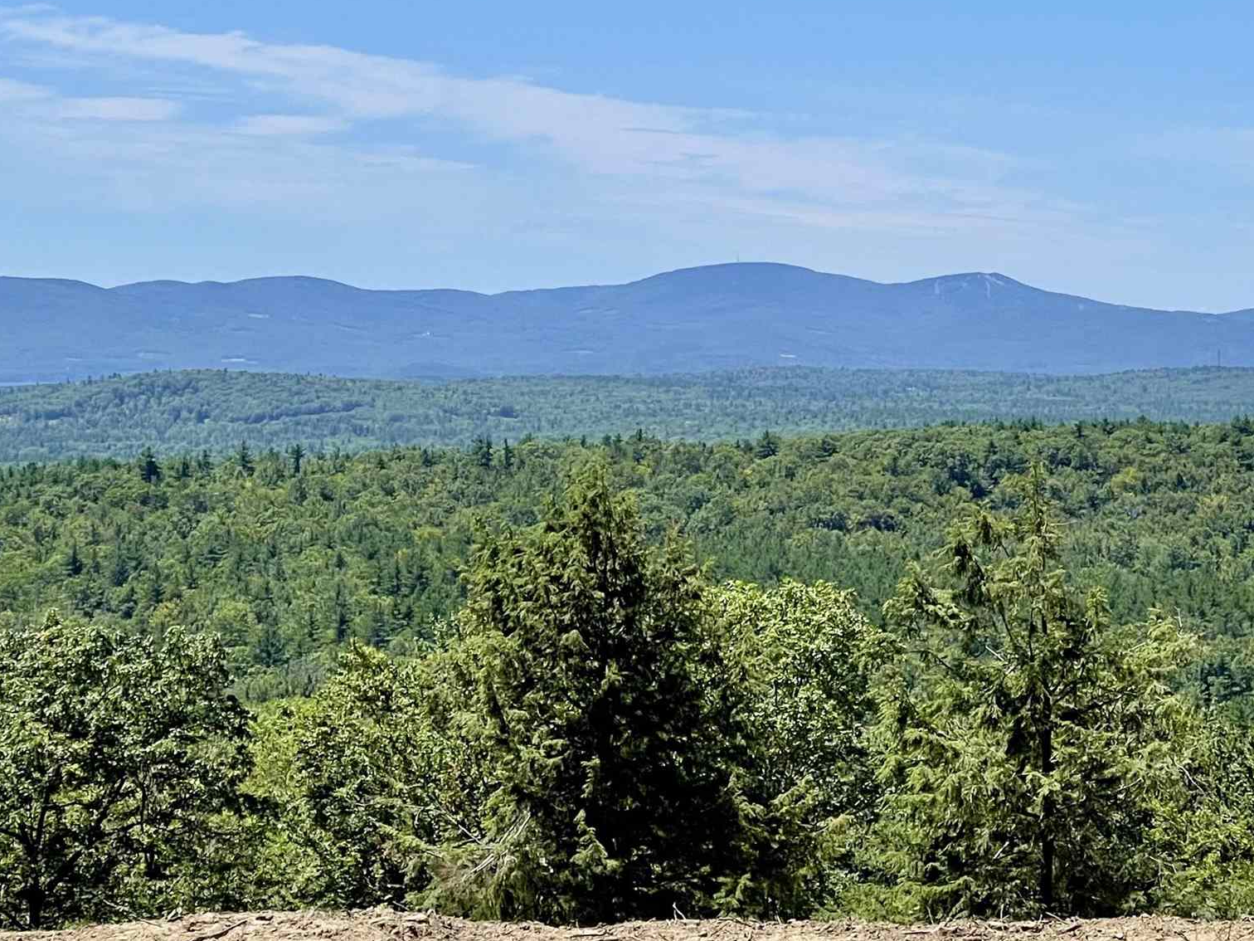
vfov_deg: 11.4
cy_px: 386
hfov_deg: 15.2
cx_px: 726
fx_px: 4709
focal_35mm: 130
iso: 20
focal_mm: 7.5
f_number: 2.2
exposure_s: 1/1727
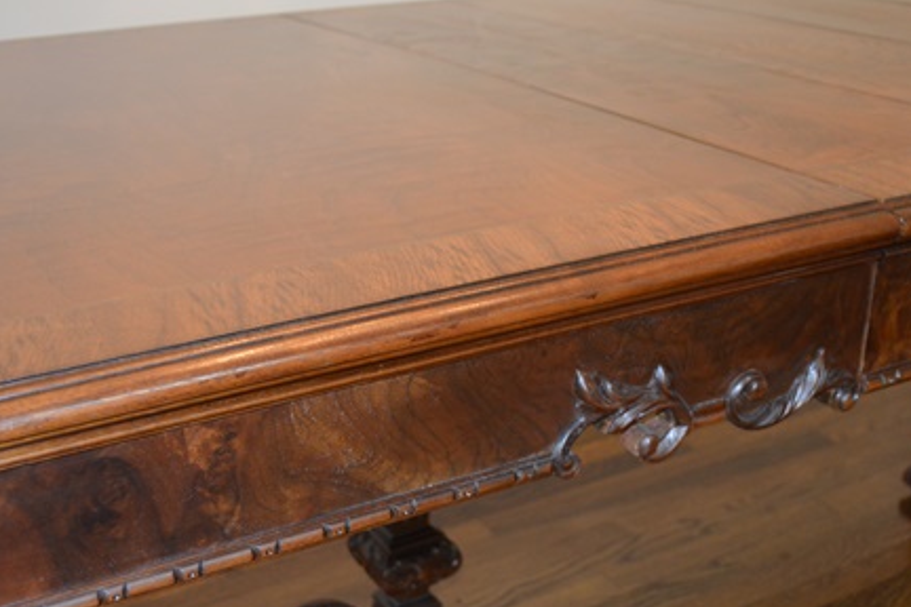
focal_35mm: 50
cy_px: 384
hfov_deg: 39.6
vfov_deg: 26.9
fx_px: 1265
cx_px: 493
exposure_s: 1/60
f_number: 4
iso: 1250
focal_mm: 24
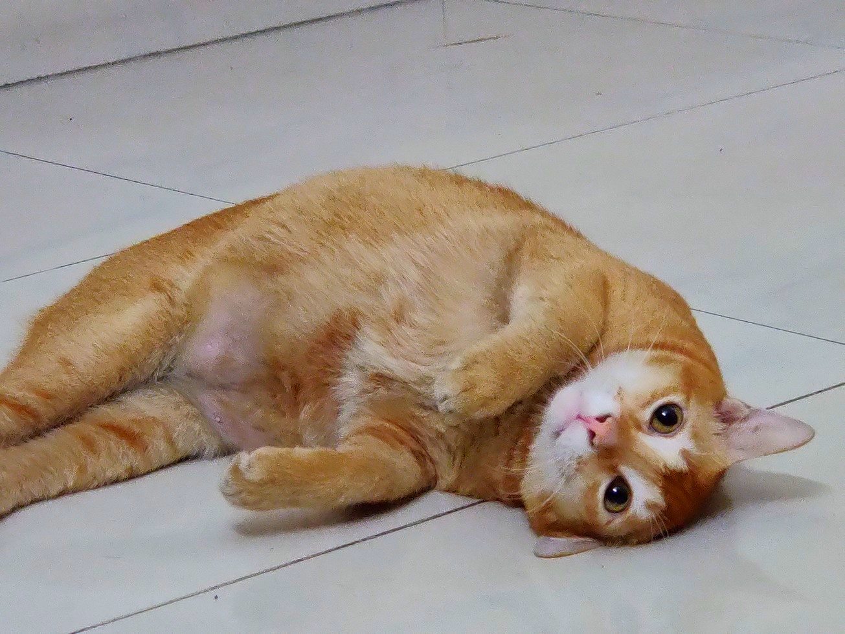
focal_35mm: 74
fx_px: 1807
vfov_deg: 19.9
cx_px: 422
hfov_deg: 26.3
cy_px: 317
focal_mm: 6.95
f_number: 2.44
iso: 1250
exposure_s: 1/20
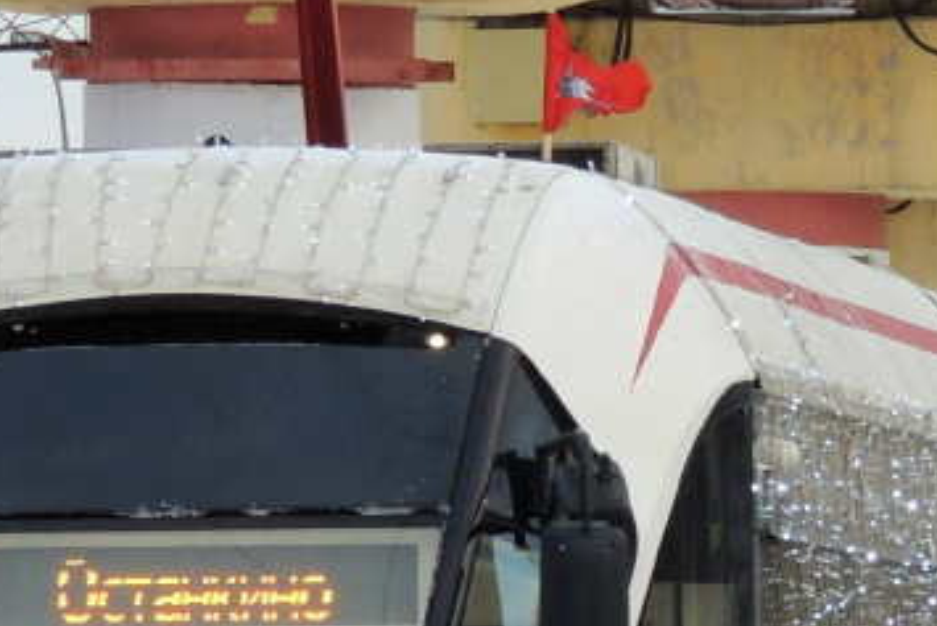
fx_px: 18330
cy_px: 413
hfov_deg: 2.9
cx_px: 261
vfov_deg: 2.0
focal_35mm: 704
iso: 100
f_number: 4.6
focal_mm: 33
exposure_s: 1/161
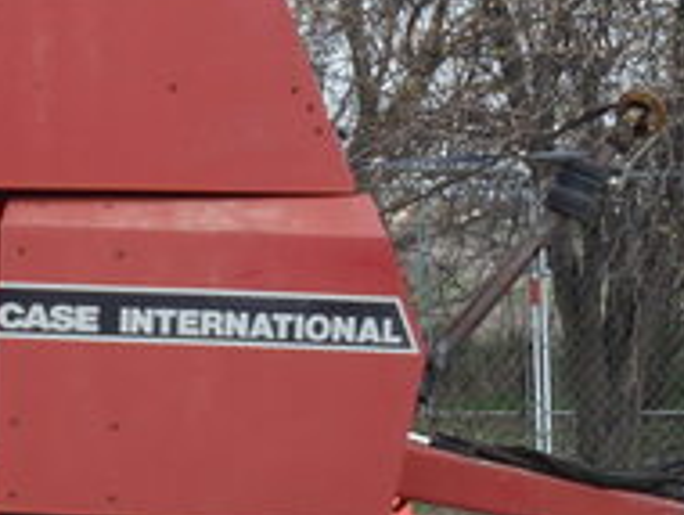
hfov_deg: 16.1
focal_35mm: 121
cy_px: 135
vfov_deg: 12.2
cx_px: 68
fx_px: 2394
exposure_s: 1/400
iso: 125
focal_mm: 8.3
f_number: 4.9
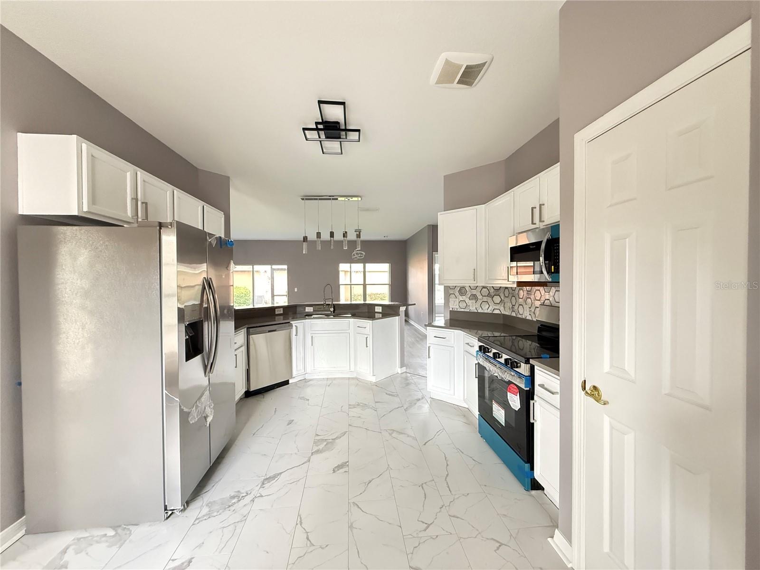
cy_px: 285
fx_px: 307
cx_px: 380
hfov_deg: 102.1
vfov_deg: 85.7
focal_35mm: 14
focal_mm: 2.22
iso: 800
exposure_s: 1/60
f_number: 2.2
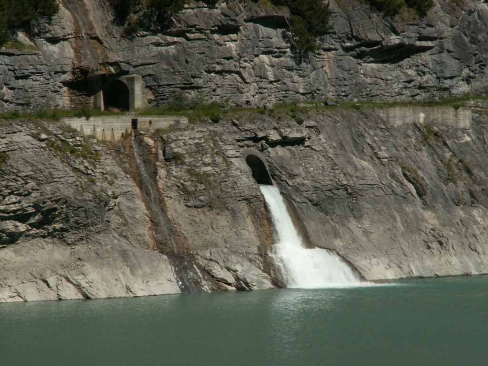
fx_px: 3524
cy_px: 183
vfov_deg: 5.9
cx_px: 244
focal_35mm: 250
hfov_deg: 7.9
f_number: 8
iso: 50
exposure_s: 1/250
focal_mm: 40.71
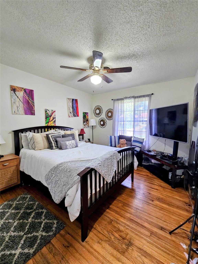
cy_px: 132
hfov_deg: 89.9
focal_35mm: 13
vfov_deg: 106.2
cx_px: 99
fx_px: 99
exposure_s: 1/40
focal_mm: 2.2
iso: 320
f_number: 2.2
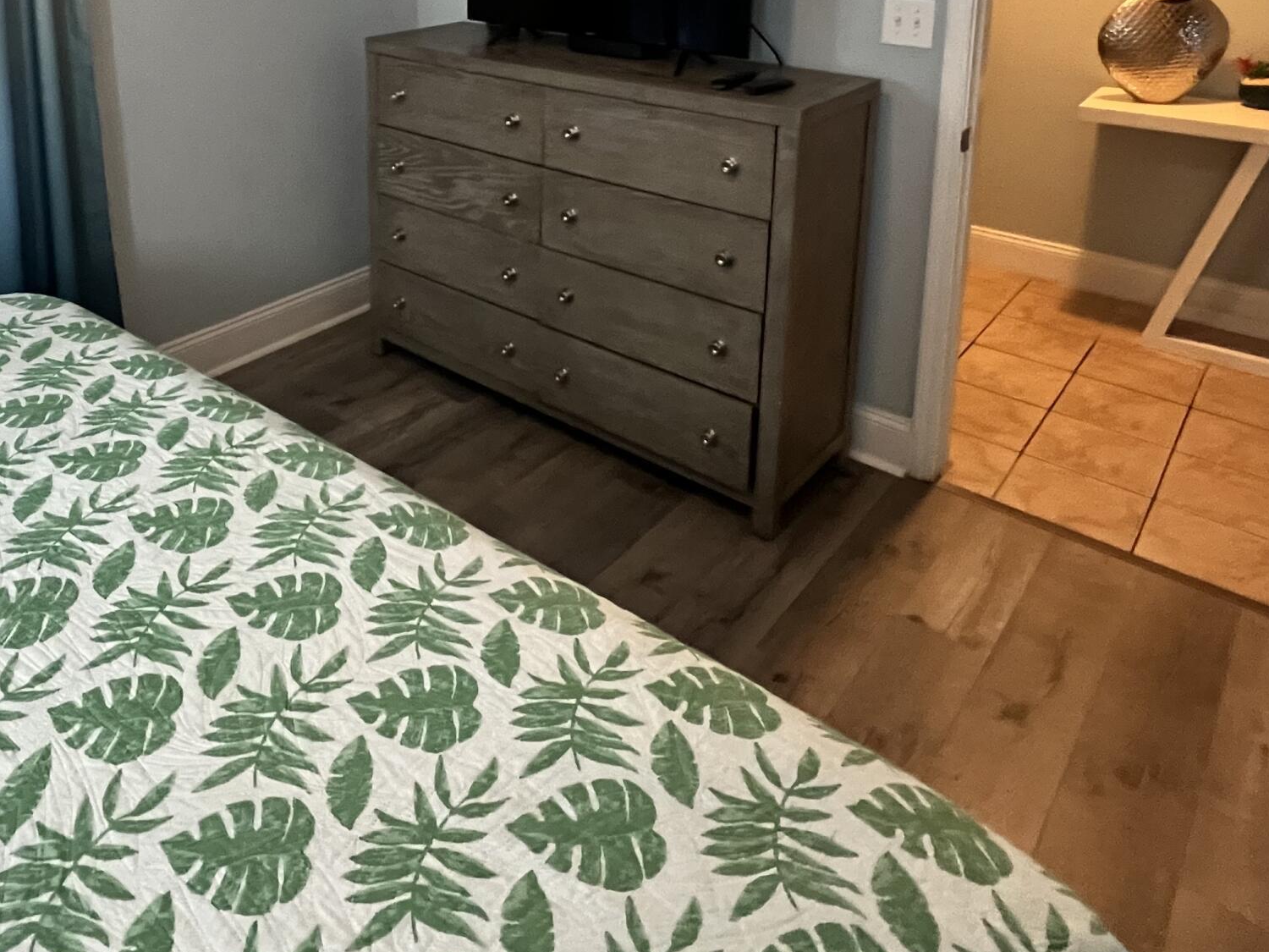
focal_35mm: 26
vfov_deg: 46.9
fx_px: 953
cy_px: 69
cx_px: 456
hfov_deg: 66.0
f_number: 1.8
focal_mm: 1.57
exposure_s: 1/60
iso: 800
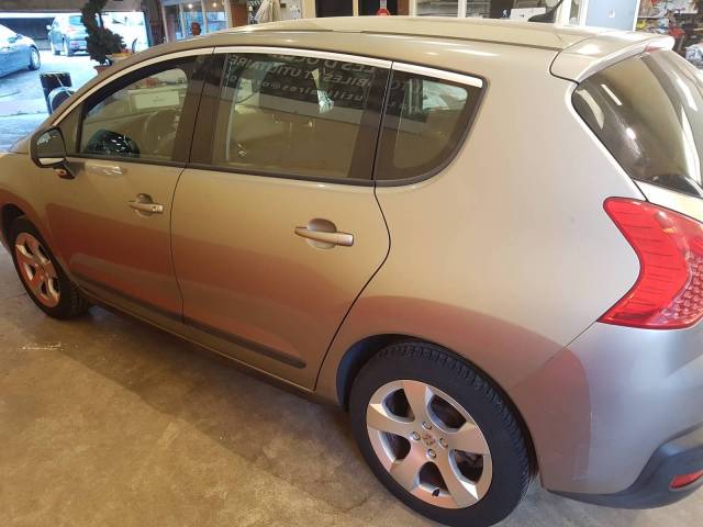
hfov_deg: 67.3
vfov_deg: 53.1
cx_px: 352
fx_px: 528
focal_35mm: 26
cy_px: 264
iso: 160
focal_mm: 4.2
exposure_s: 1/50
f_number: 1.7
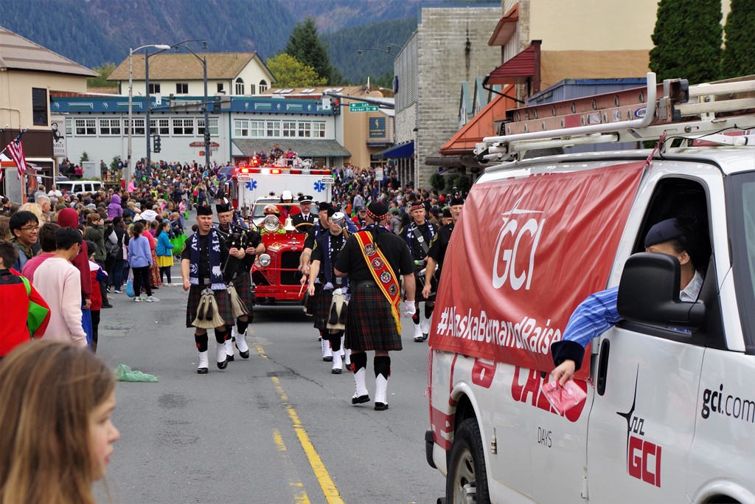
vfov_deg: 13.4
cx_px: 378
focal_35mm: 102
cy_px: 252
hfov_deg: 20.0
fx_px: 2139
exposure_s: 1/200
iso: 400
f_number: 8
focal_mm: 68
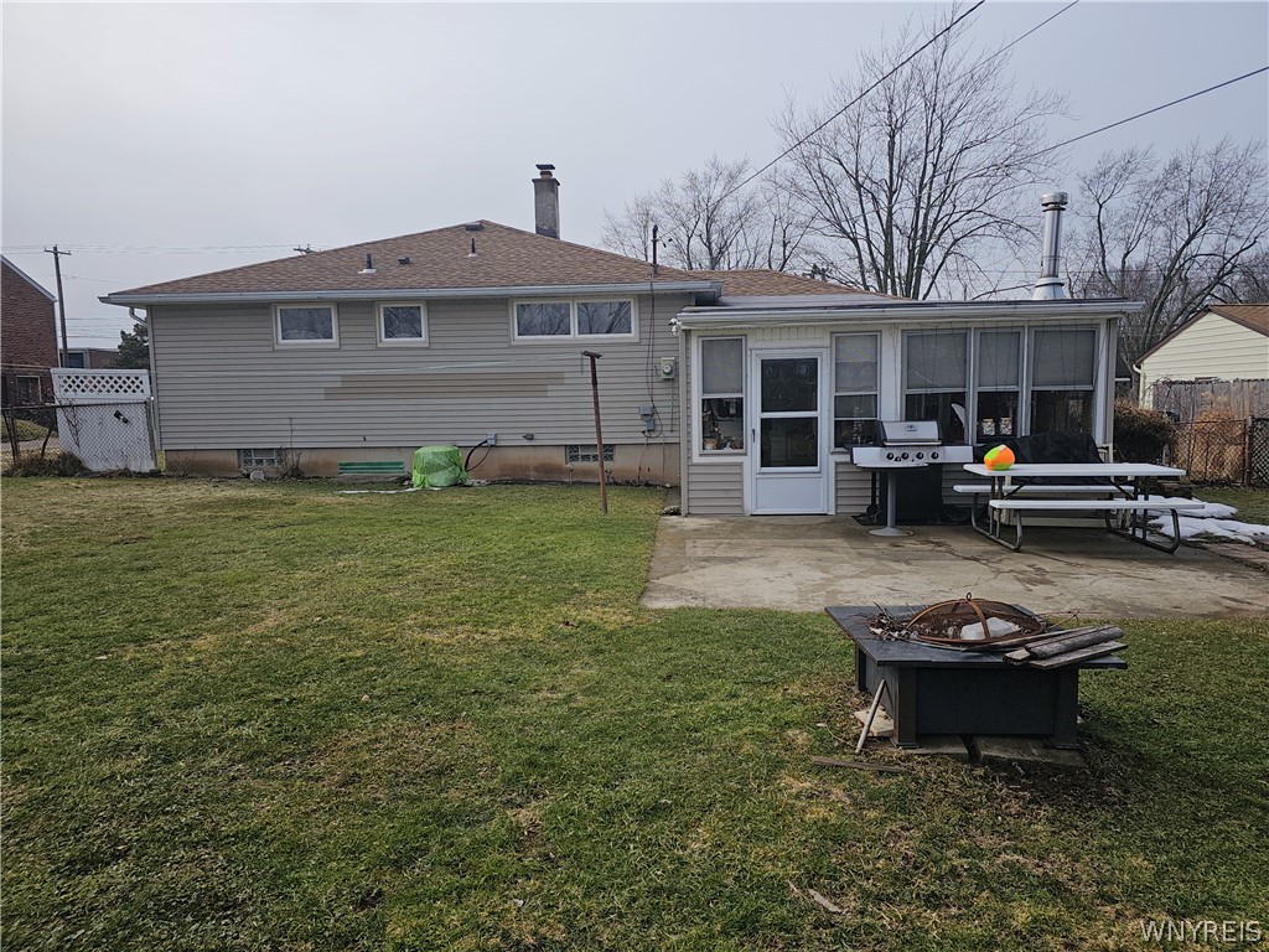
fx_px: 843
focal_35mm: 23
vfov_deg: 58.9
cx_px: 634
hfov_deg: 73.9
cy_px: 476
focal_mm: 6.3
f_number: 1.7
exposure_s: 1/919
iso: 10
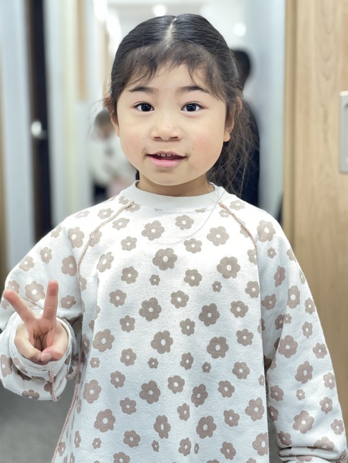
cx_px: 174
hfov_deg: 22.9
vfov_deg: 30.3
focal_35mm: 64
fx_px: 858
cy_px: 232
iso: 200
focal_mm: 7.5
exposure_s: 1/33
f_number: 2.2
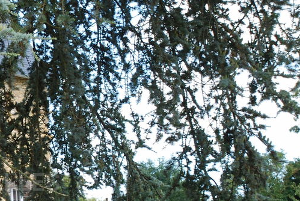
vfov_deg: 7.1
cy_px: 176
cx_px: -61
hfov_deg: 10.4
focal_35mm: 194
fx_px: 1619
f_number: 9
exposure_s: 1/100
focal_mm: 48
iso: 200
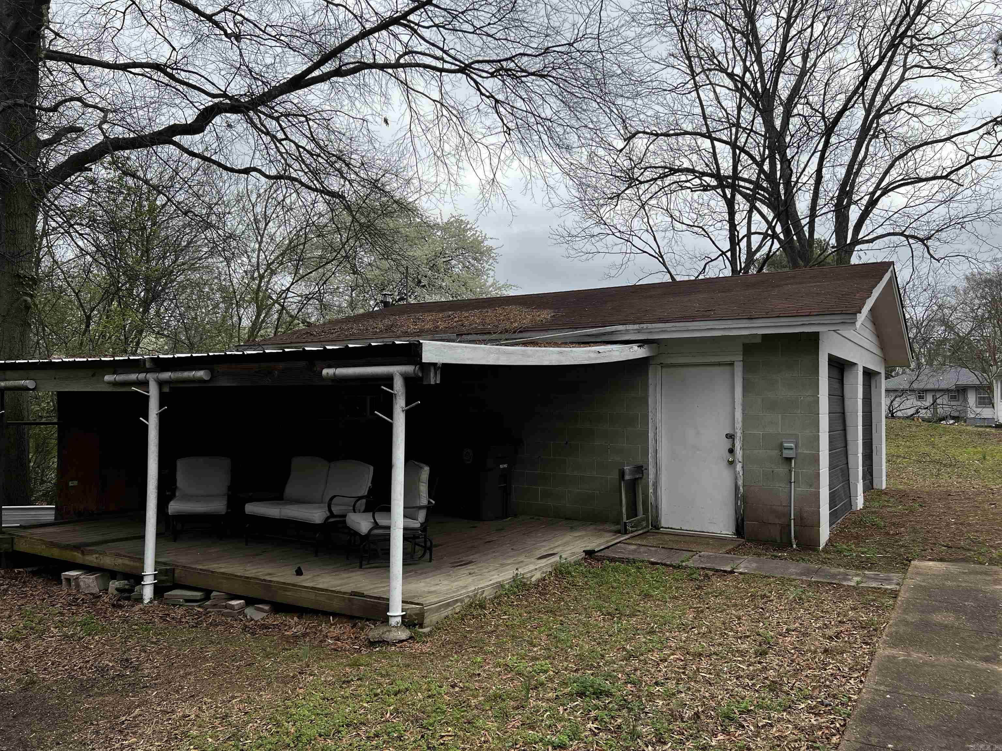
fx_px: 753
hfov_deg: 67.3
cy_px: 376
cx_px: 501
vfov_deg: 53.1
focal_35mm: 26
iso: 50
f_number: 1.5
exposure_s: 1/2008
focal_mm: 5.7
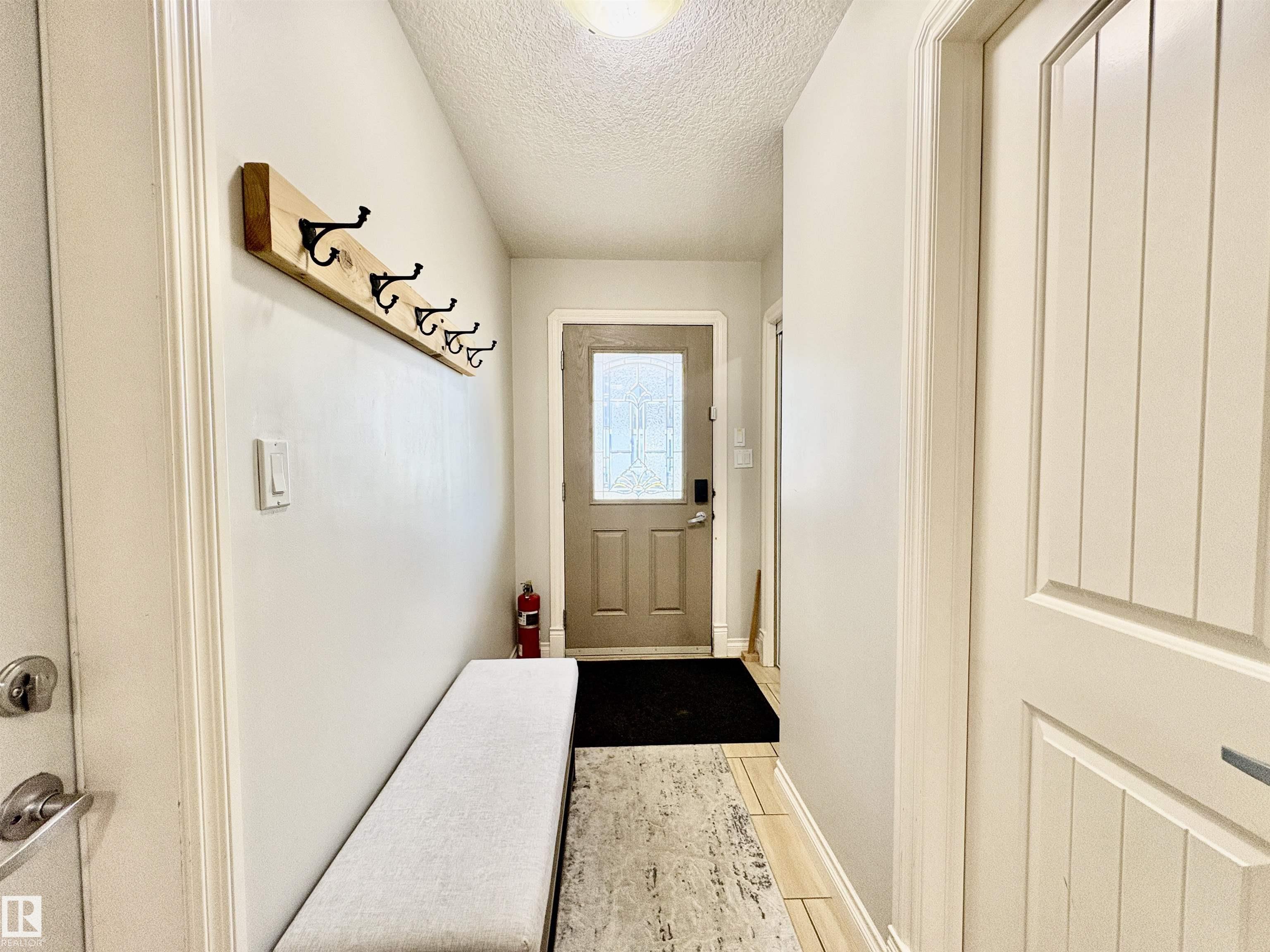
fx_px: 514
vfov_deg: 85.7
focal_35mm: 14
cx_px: 635
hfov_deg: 102.1
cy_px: 476
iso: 200
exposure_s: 1/99
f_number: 2.2
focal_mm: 2.22
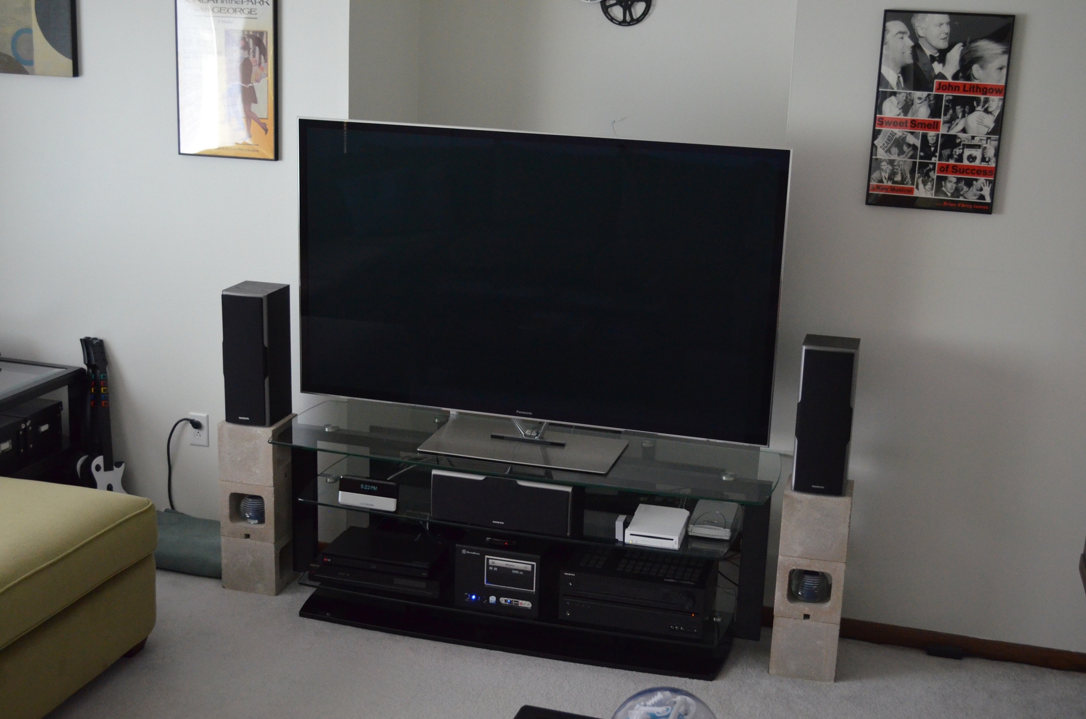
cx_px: 543
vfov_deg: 27.9
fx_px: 1445
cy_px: 360
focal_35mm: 48
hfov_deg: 41.2
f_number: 4.8
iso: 2500
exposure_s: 1/30
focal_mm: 32
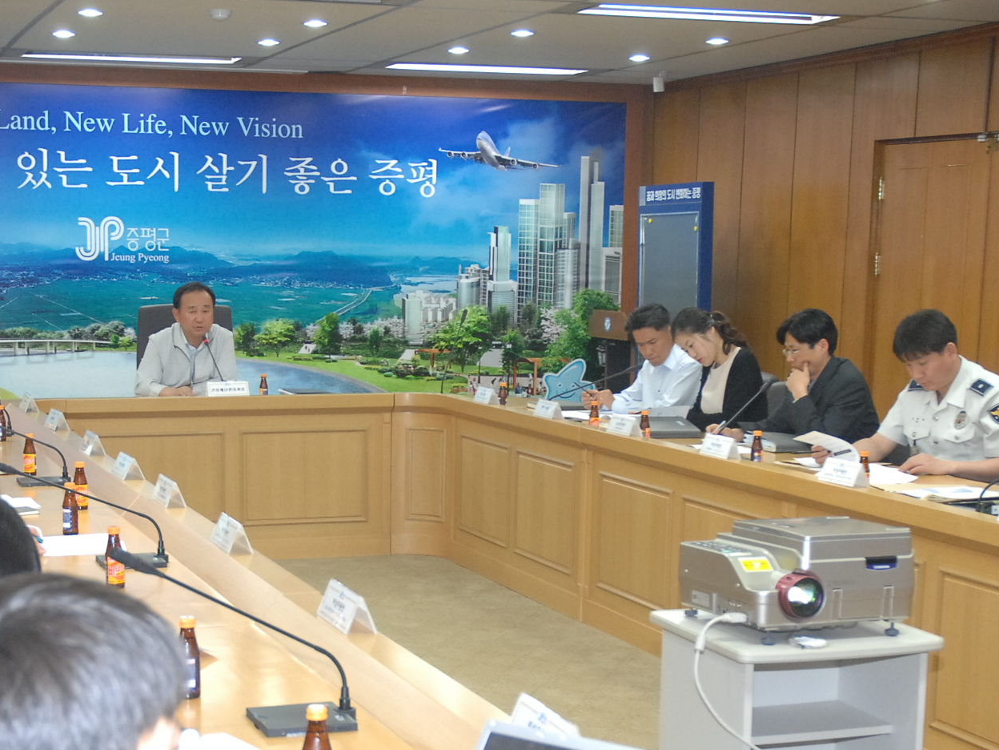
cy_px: 537
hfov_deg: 29.0
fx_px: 1929
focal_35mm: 67
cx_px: 403
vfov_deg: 21.8
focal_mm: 27
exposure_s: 1/60
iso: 800
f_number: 3.8
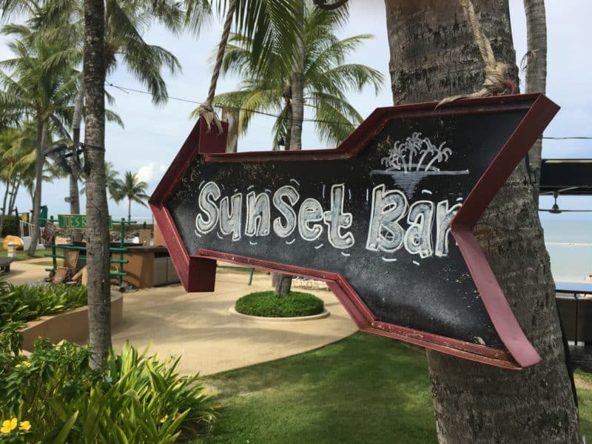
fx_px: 496
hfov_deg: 61.7
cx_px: 296
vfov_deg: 48.2
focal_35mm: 29
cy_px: 222
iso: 25
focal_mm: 4.15
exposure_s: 1/1876
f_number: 2.2
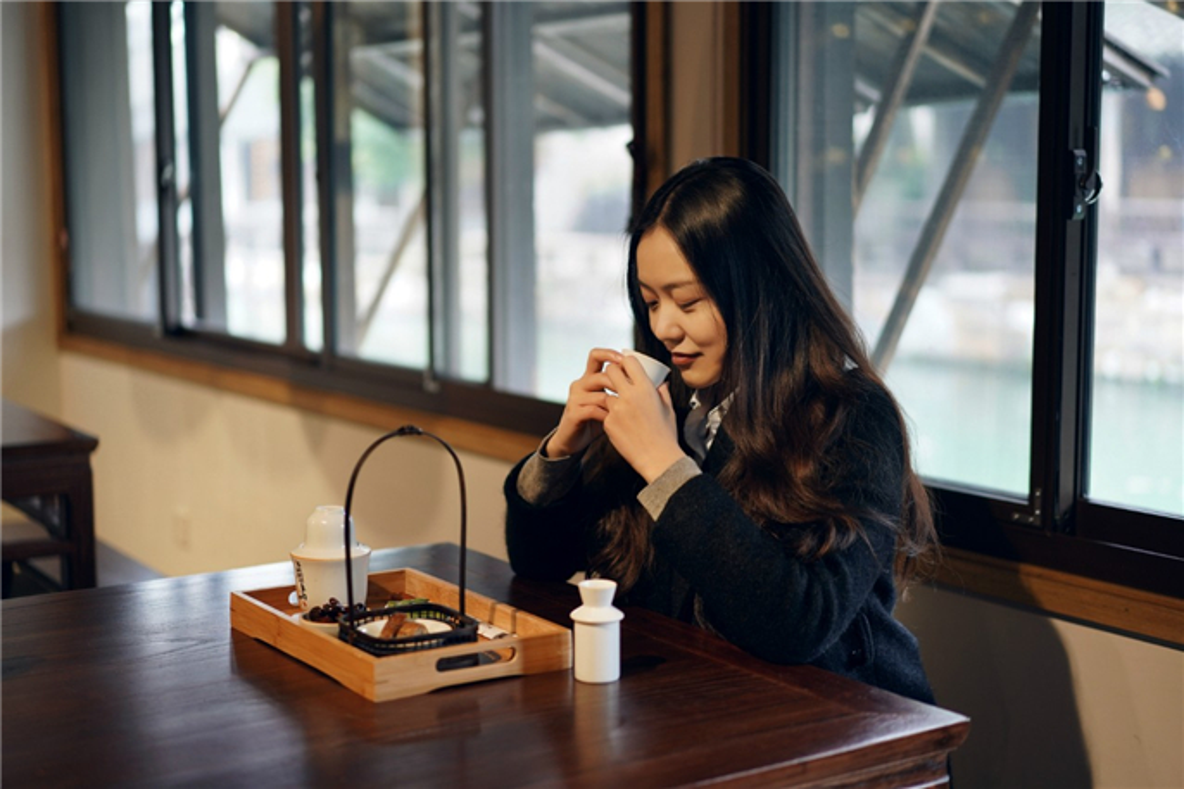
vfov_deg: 24.6
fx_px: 1808
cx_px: 592
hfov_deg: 36.3
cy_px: 394
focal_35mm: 55
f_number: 1.8
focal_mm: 55
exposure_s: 1/200
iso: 320
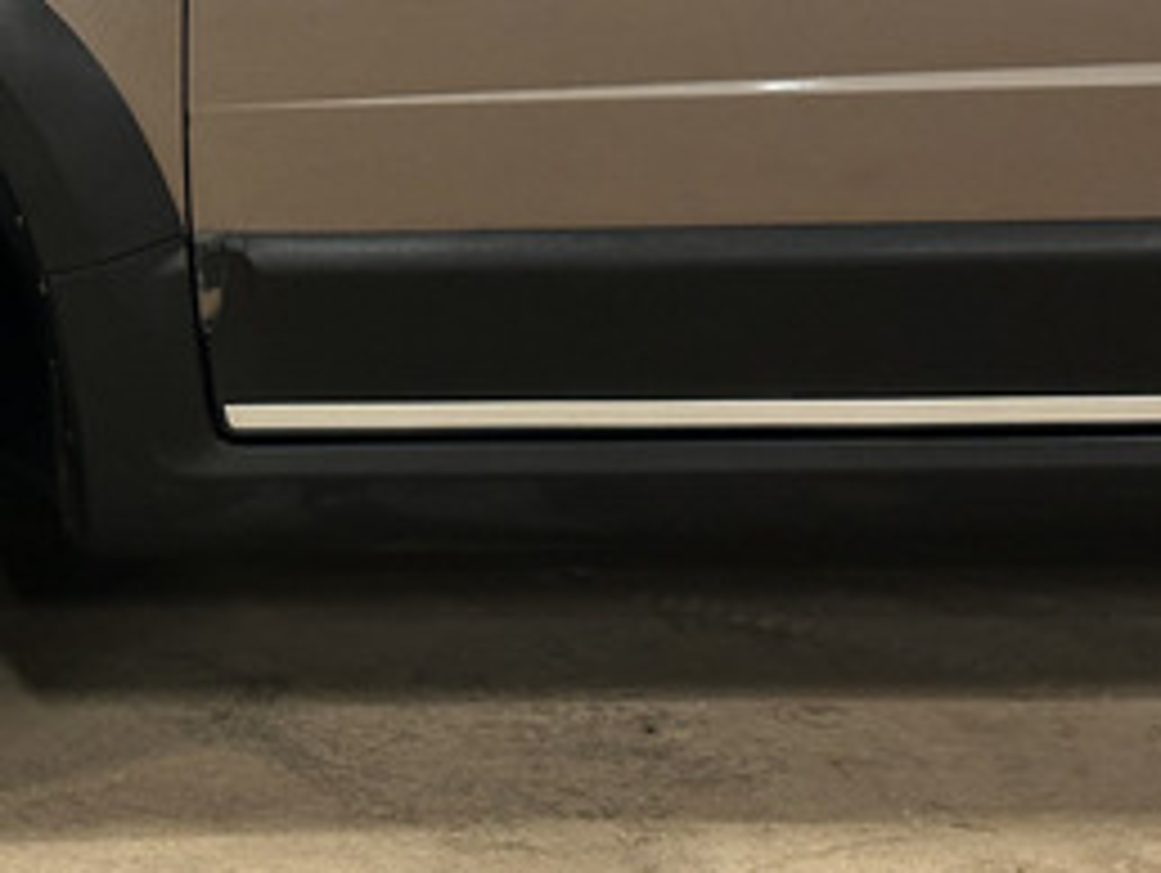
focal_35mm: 121
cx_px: -122
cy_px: -162
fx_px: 4062
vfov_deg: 12.0
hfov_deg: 15.8
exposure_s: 1/50
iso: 160
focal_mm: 6.86
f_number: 1.8
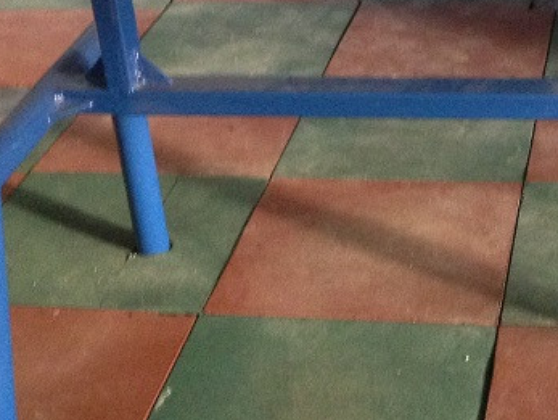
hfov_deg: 20.6
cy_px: 80
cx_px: 371
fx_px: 1533
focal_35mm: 95
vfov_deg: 15.5
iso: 400
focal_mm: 4.12
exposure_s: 1/15
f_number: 2.4
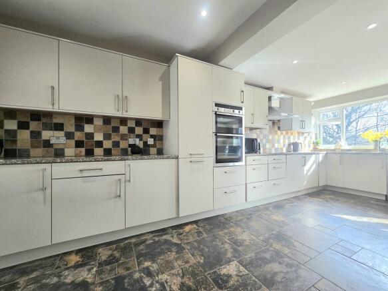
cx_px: 194
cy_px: 146
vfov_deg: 89.9
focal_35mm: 13
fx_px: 146
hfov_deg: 106.2
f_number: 2.2
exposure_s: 1/50.3
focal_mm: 2.2
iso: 64
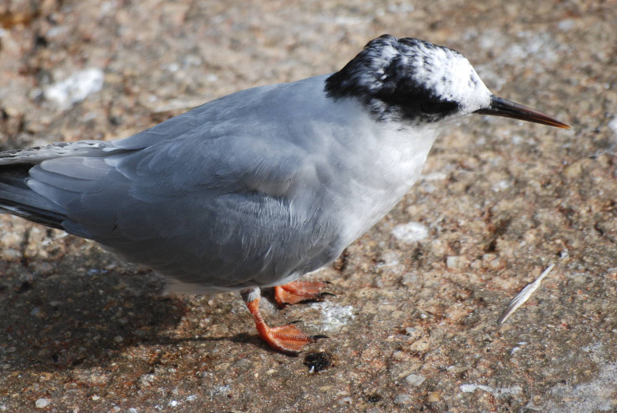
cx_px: 251
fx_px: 8734
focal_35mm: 509
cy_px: 165
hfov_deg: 4.0
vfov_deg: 2.7
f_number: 5.6
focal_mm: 270
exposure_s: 1/500
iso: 360
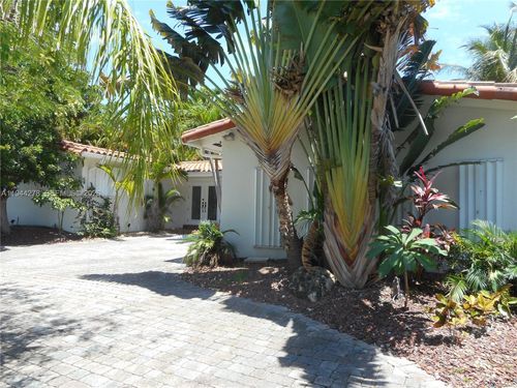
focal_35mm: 25
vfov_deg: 54.9
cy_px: 194
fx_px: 373
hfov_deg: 69.4
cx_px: 258
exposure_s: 1/250
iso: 80
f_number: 3.7
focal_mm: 4.5
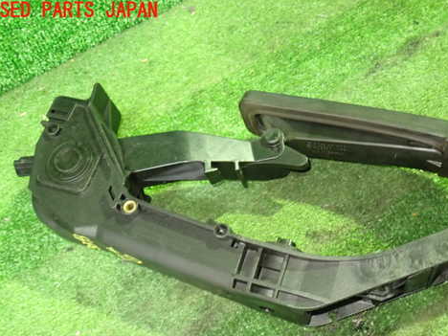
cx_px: 271
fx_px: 531
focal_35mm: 41
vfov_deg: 34.9
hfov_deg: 45.5
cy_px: 214
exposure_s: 1/15
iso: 800
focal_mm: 5.79
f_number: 2.4
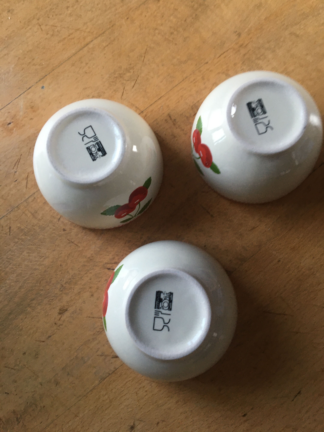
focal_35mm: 29
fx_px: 362
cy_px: 216
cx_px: 162
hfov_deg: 48.2
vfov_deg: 61.7
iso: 125
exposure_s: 1/33
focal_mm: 4.15
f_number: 2.2
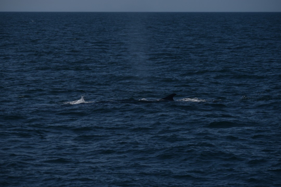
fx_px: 1522
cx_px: 140
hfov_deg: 10.5
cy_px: 94
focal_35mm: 195
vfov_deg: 7.0
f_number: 7.1
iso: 200
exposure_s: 1/4000
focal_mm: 130
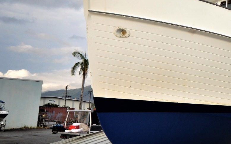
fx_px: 303
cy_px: 48
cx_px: 223
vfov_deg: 26.7
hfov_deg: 37.9
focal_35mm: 48
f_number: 5
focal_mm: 15
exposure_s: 1/125
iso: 360
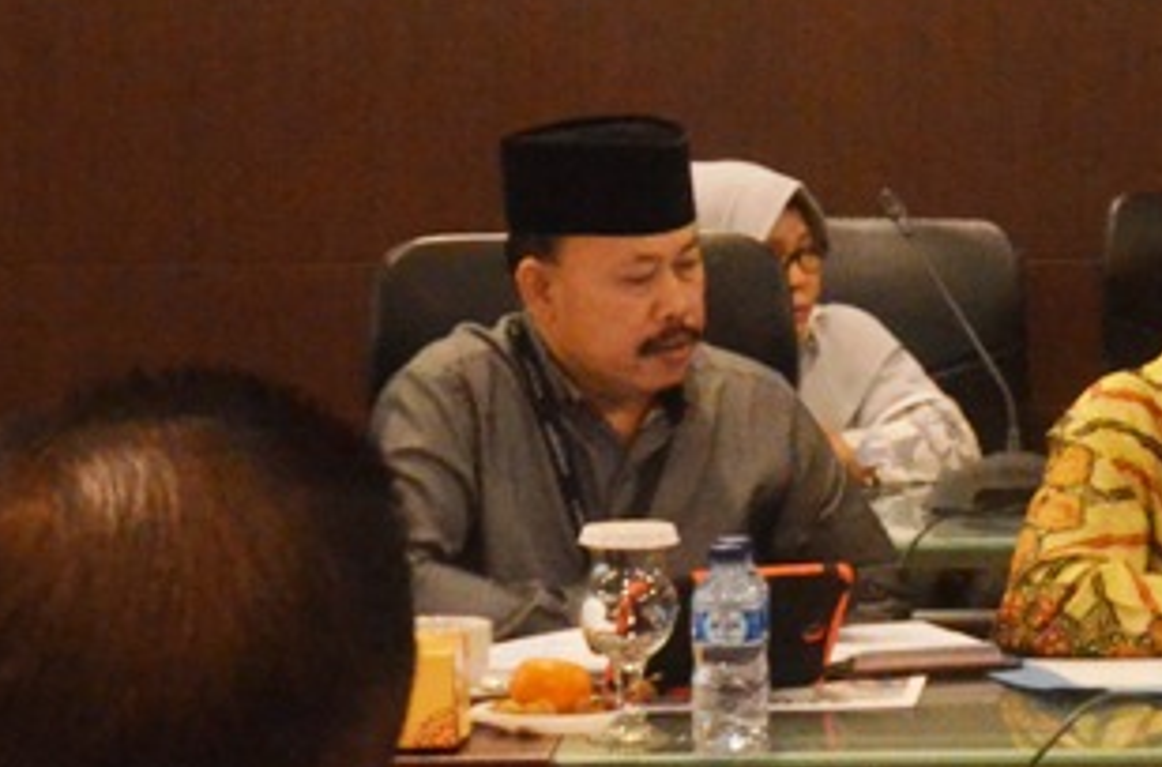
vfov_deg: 6.8
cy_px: 23
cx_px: 1312
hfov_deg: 10.2
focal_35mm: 199
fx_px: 6404
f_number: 4.5
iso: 5000
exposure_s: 1/160
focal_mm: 40
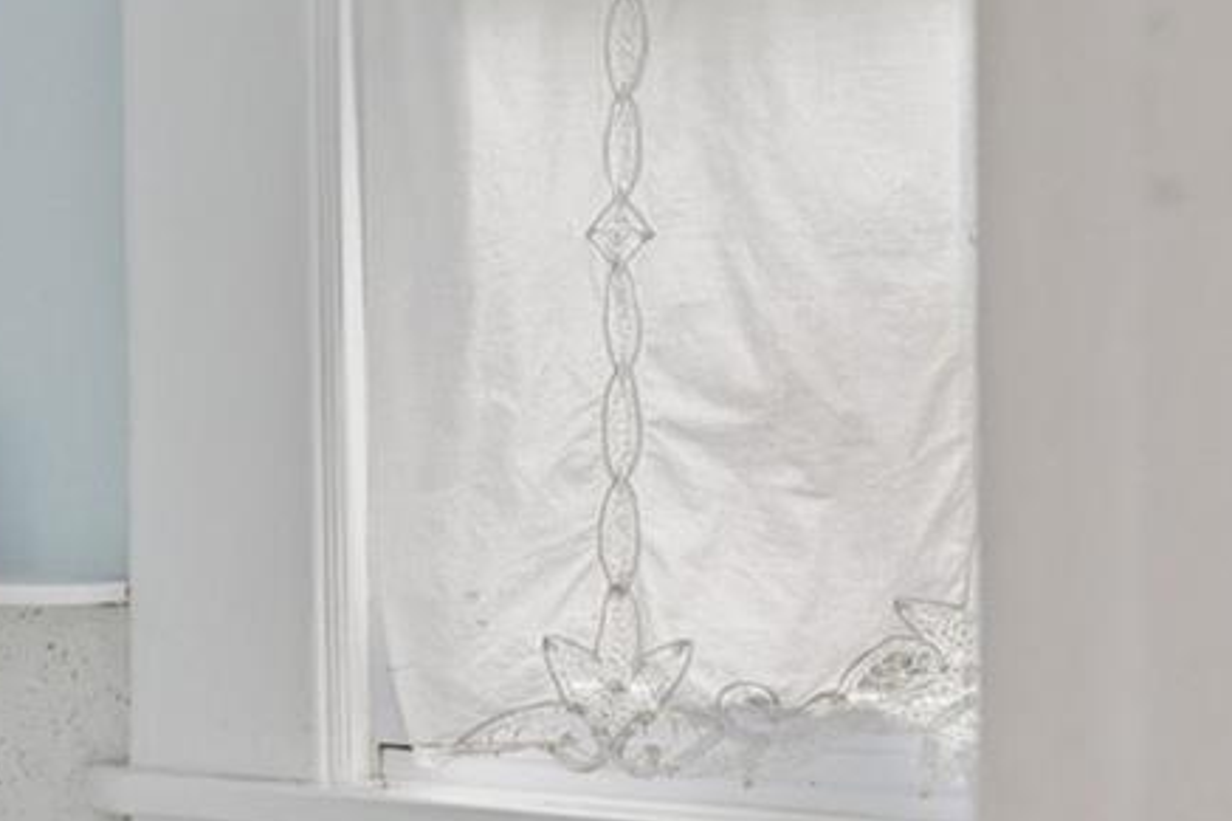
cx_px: -1441
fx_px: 3125
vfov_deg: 14.9
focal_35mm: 91
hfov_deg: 15.8
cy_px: 584
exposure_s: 1/80
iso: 320
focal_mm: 19.5
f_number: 7.1
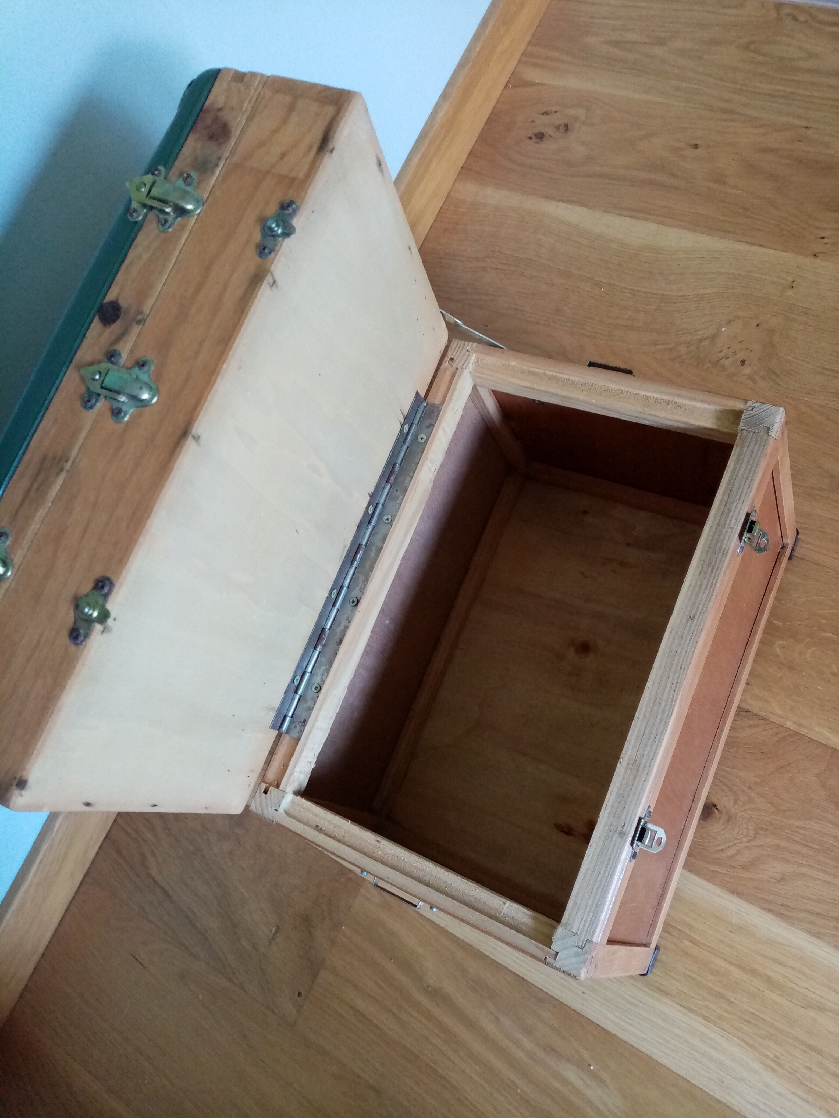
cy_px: 559
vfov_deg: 67.3
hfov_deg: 53.1
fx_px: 840
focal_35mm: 26
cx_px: 420
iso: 414
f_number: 1.8
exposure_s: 1/25
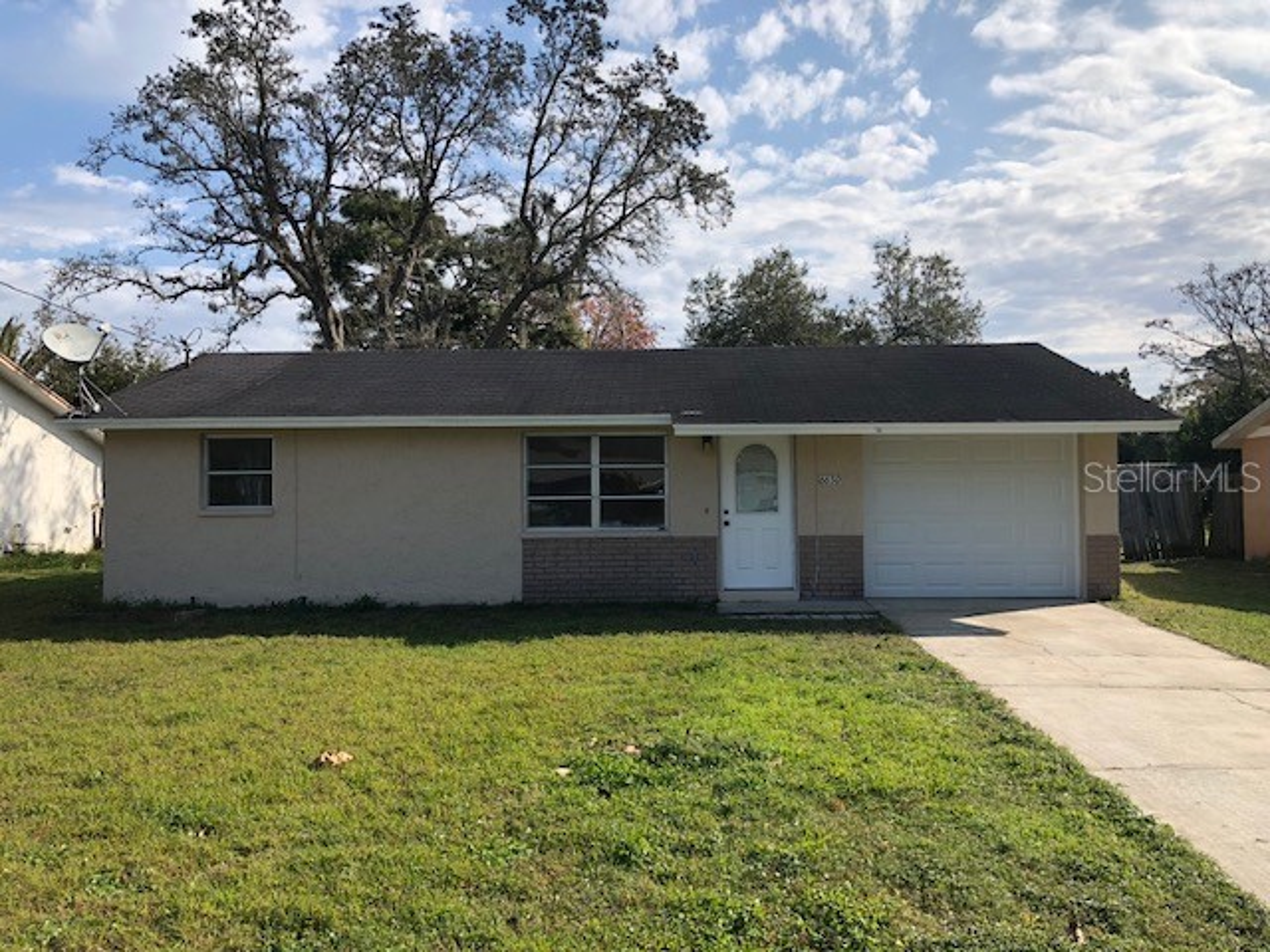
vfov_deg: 49.7
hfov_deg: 63.4
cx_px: 635
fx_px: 1027
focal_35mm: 28
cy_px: 476
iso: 25
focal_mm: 4
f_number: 1.8
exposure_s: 1/2558
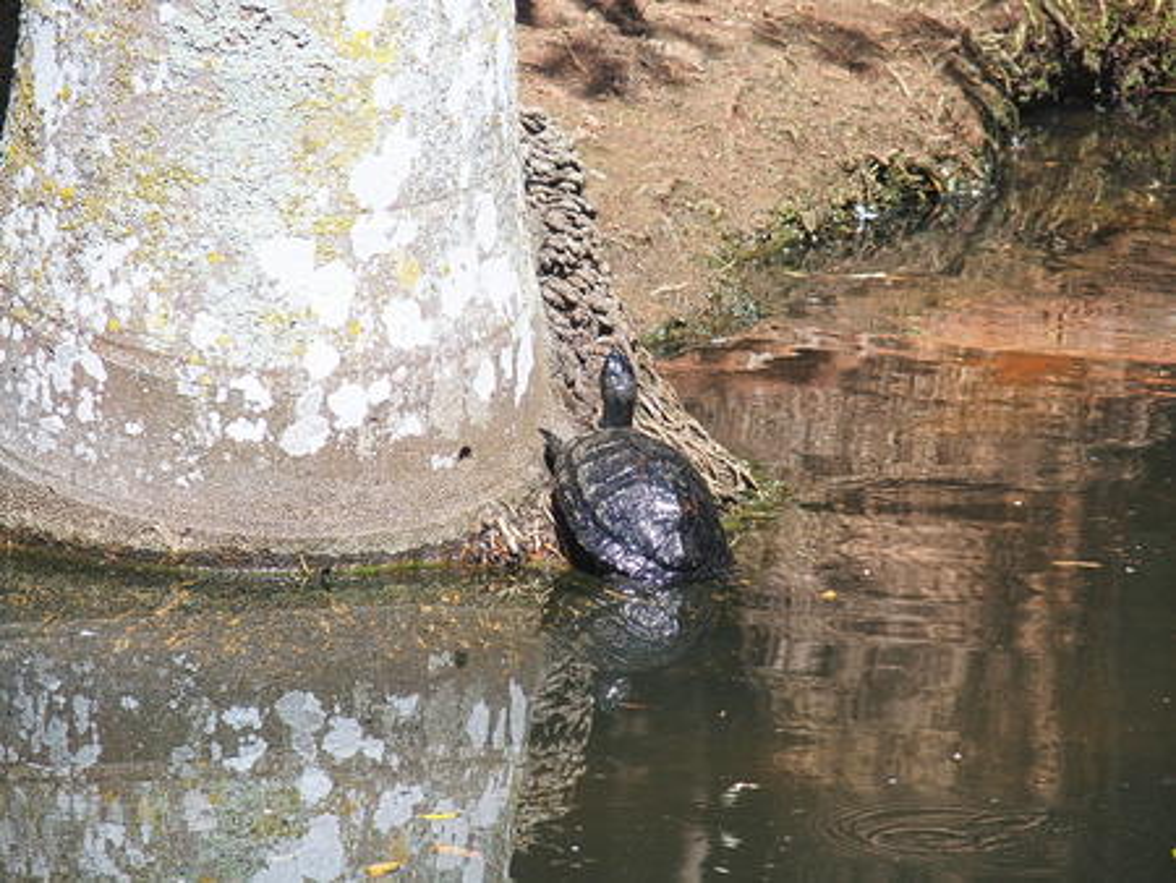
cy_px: 442
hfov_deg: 6.6
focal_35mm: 300
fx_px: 10197
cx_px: 588
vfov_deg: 5.0
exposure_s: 1/640
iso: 100
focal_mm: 64.3
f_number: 3.5
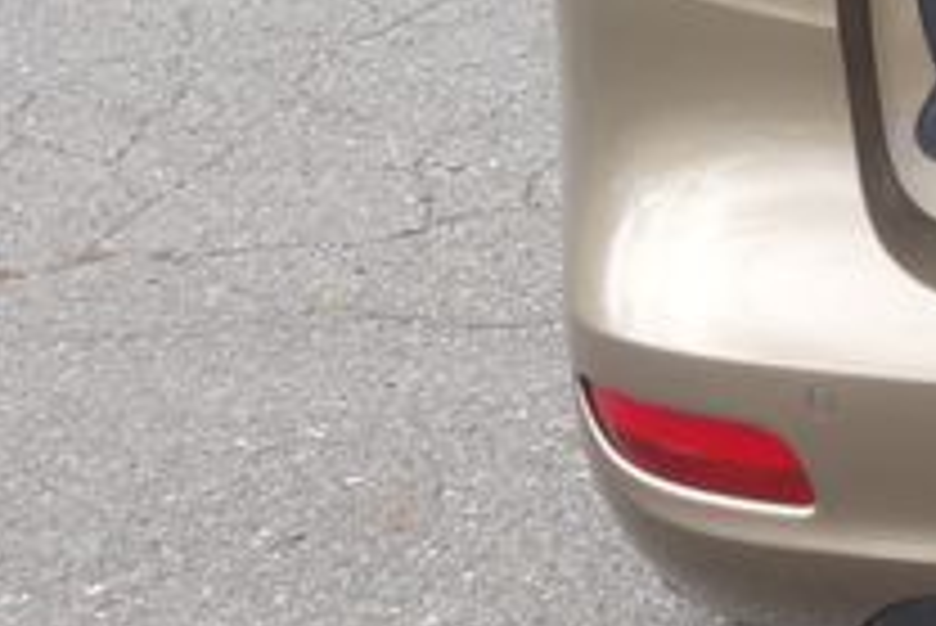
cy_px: -813
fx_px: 3590
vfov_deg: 9.1
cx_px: 1714
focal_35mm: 138
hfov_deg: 13.3
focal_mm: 10.4
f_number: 5.6
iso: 125
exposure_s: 1/125
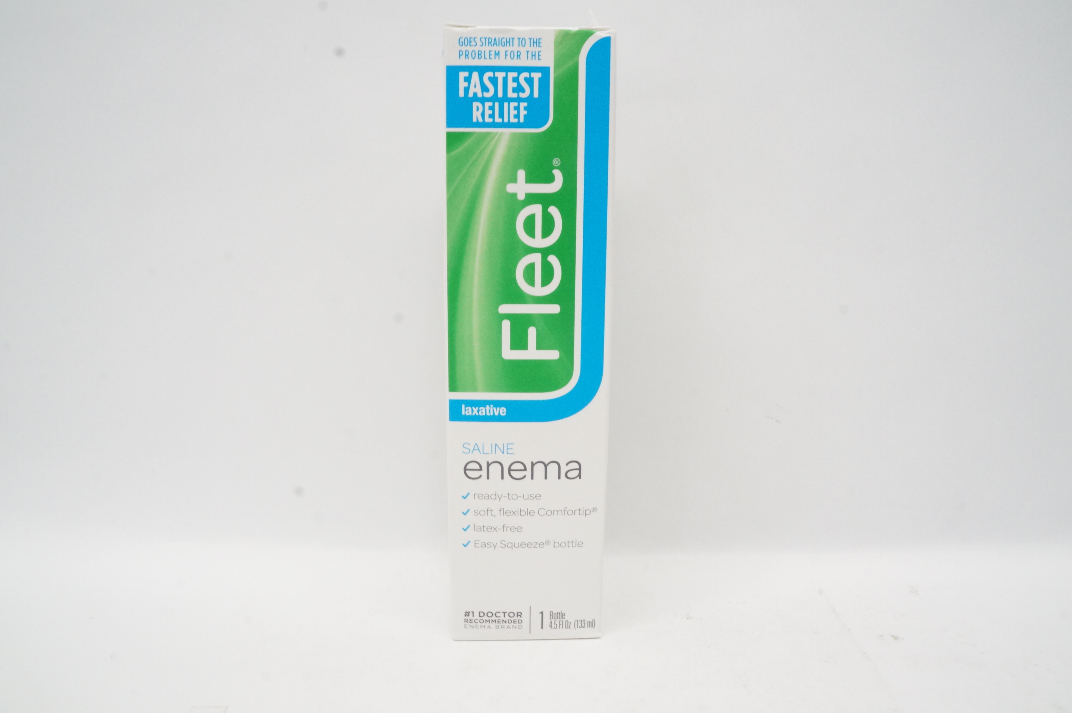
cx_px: 536
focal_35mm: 27
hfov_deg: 67.4
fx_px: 803
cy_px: 356
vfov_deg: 47.8
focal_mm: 18
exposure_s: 1/25
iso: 1600
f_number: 16
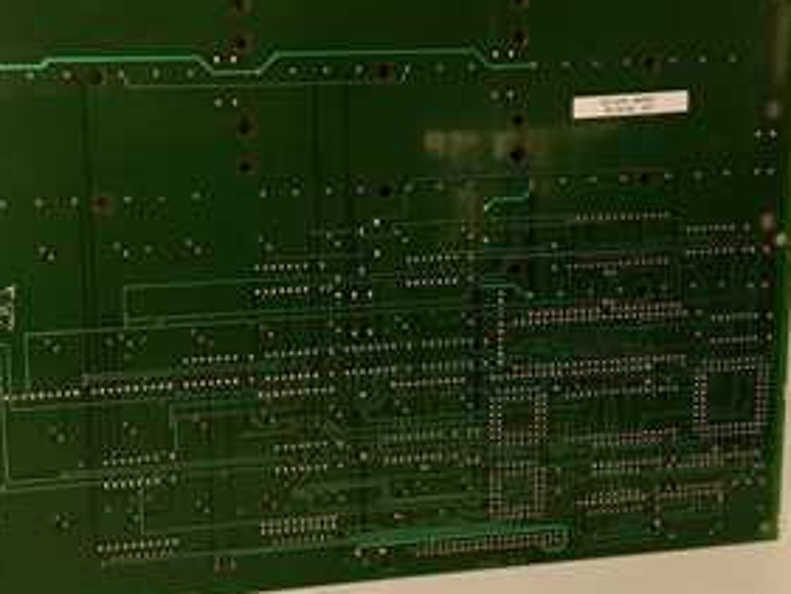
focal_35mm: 48
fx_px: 1097
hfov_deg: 39.5
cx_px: 332
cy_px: 229
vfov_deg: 30.2
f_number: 2
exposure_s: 1/33
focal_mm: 3.79
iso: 218
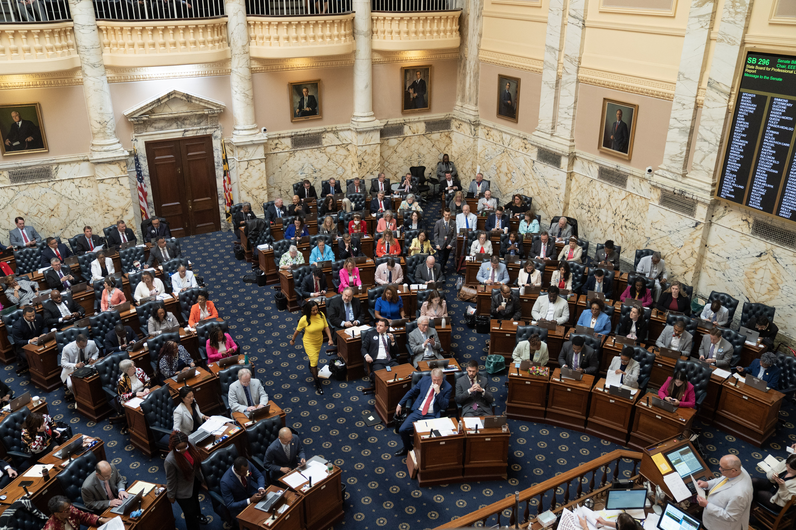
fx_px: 663
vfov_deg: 43.6
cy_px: 265
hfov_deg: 61.9
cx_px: 398
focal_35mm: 30
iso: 3200
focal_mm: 30
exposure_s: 1/320
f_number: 3.2
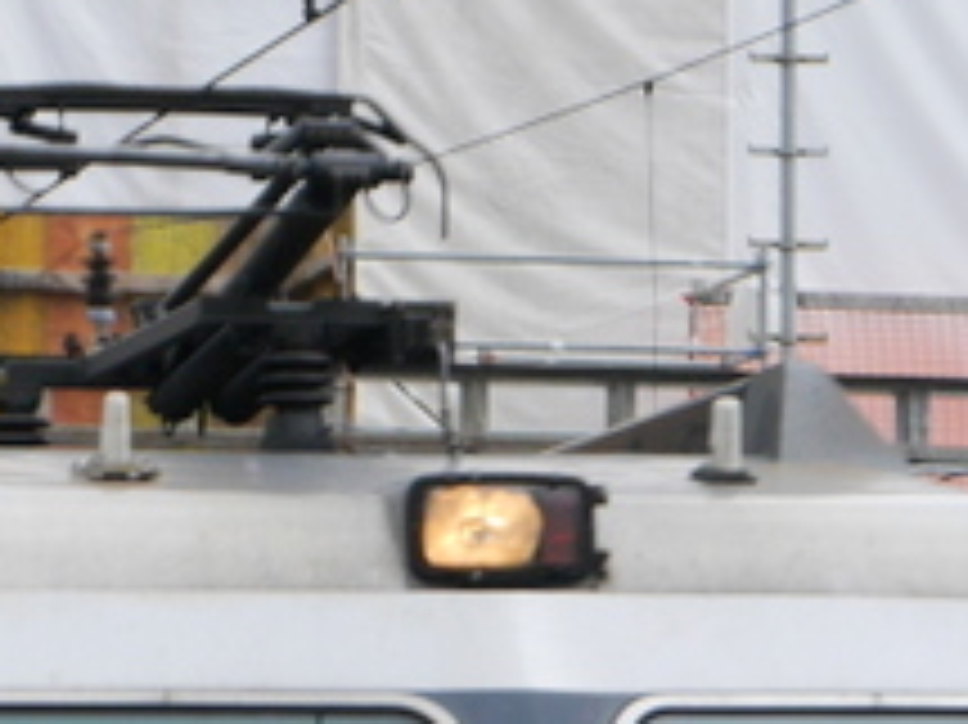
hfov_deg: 6.5
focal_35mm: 307
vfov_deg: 4.8
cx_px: 212
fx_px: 8580
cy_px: 1192
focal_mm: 33
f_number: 6.3
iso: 160
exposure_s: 1/160
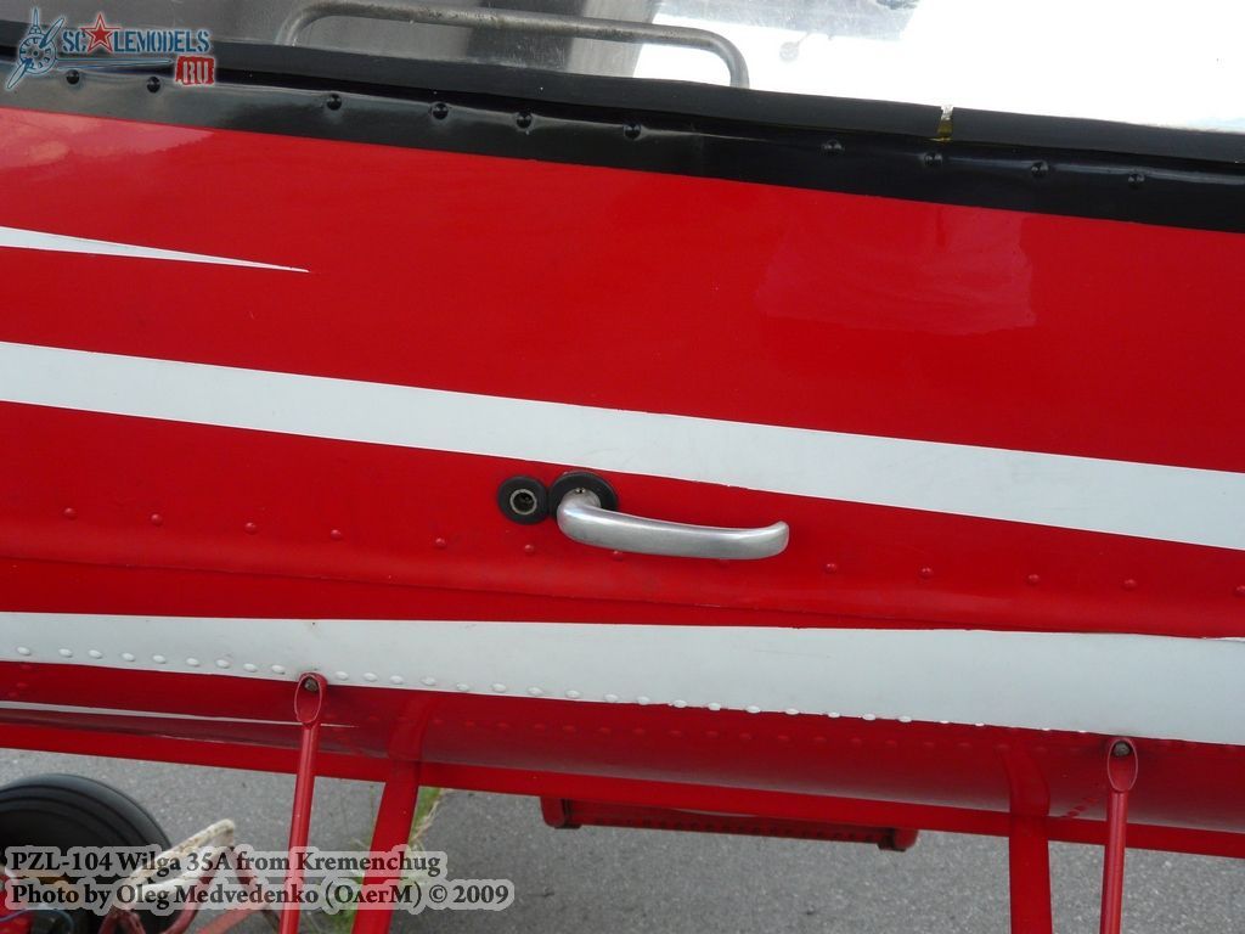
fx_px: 1511
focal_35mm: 42
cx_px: 622
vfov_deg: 34.3
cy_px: 467
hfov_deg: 44.8
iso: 125
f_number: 3.2
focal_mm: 6.8
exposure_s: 1/320
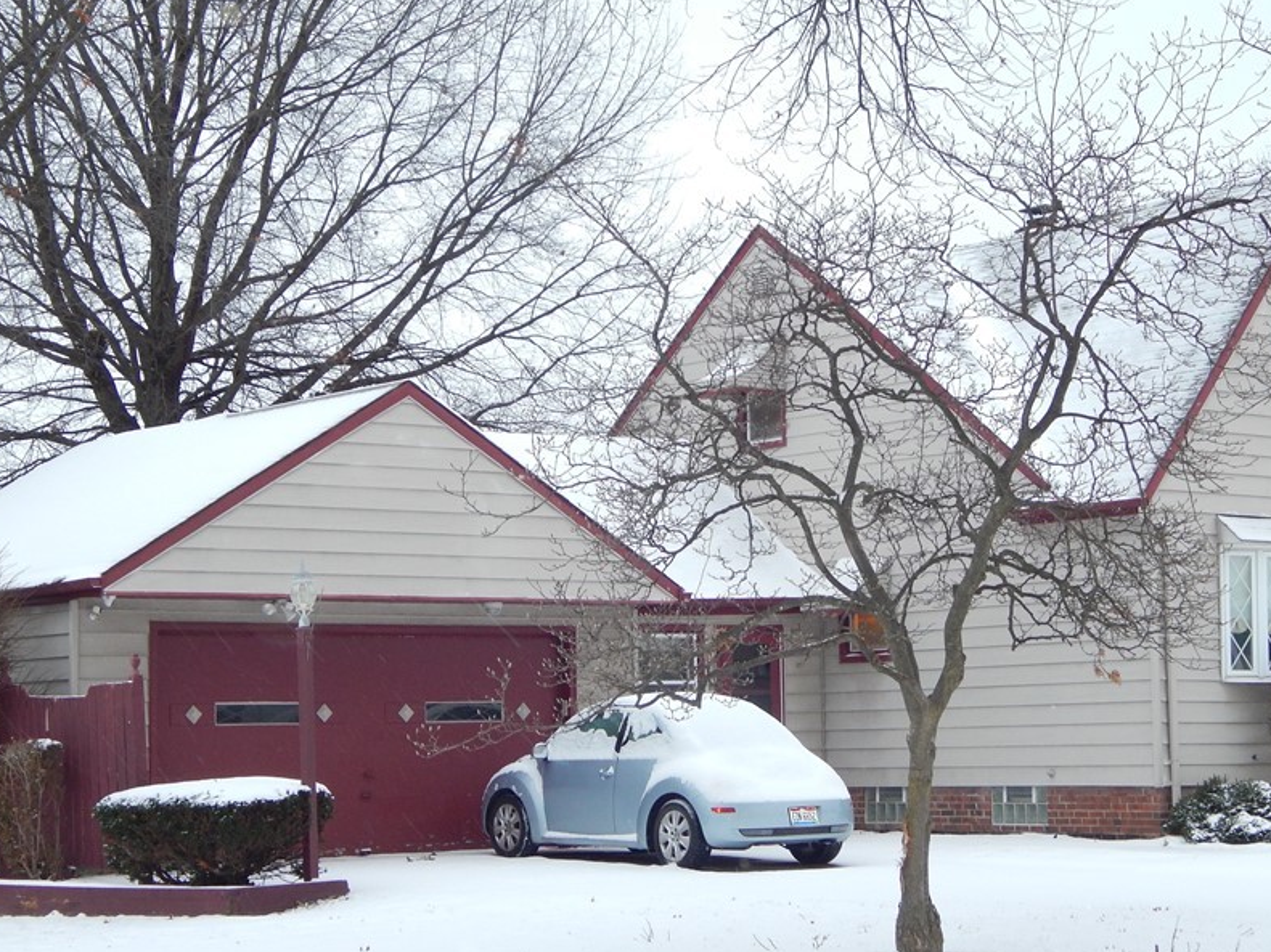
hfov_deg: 24.7
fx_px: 2900
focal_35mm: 79
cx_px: 672
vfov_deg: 18.7
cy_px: 523
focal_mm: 10.9
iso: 250
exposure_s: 1/30
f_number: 4
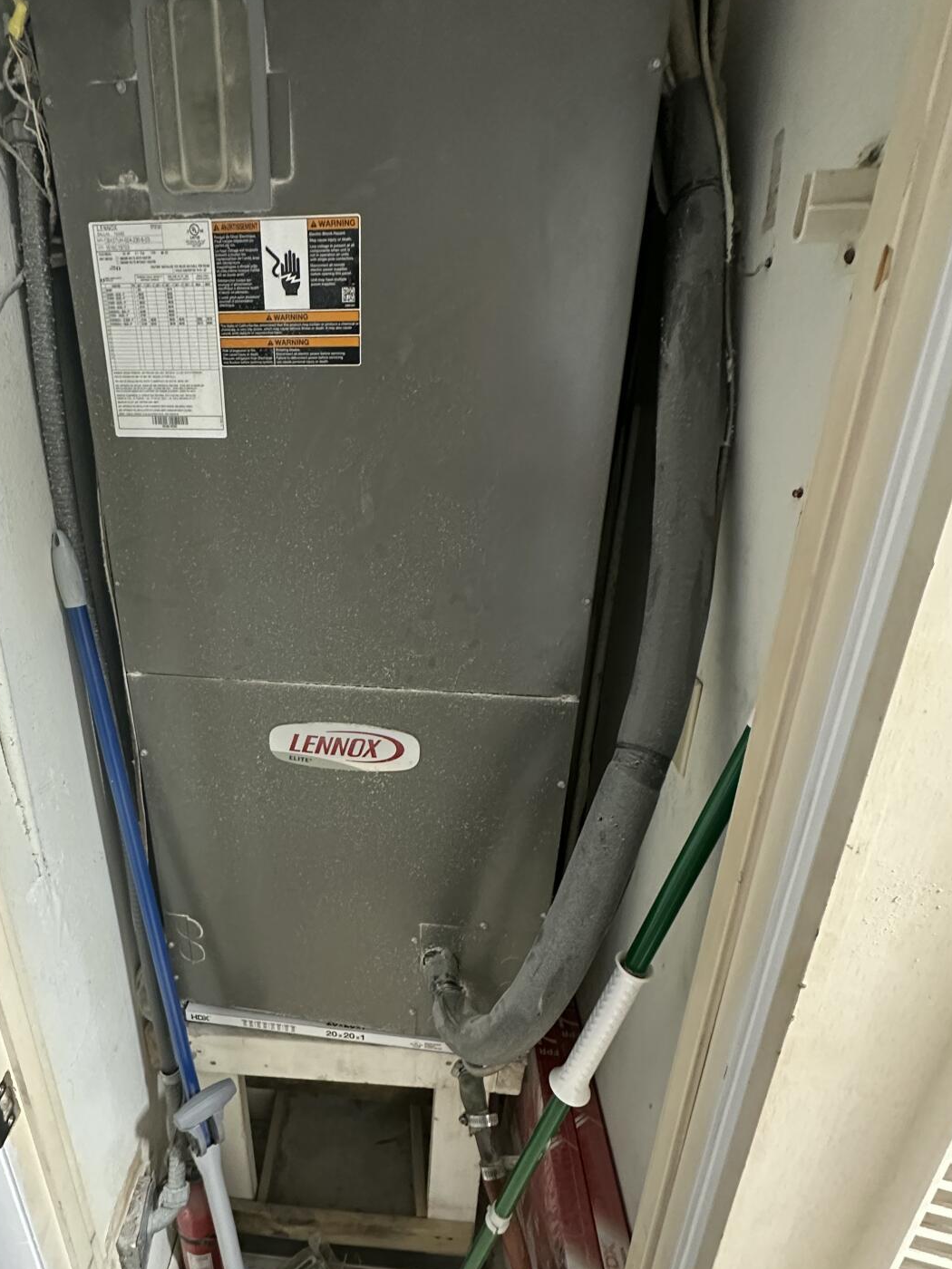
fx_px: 733
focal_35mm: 20
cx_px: 349
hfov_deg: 64.9
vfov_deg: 81.6
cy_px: 679
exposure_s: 1/40
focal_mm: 2.22
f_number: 2.2
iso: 800
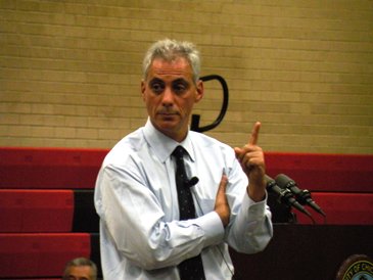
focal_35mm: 486
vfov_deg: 3.1
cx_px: 186
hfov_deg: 4.1
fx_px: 5239
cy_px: 140
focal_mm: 84.2
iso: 400
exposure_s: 1/30
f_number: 5
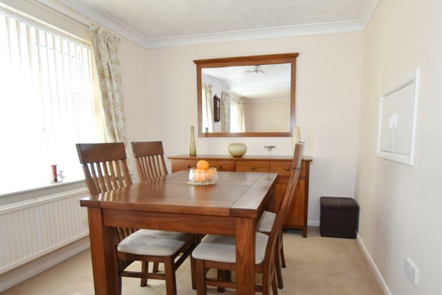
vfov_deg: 57.7
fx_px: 266
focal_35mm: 22
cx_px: 245
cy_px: 172
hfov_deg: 79.2
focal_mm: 11
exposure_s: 1/250
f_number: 3.5
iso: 400
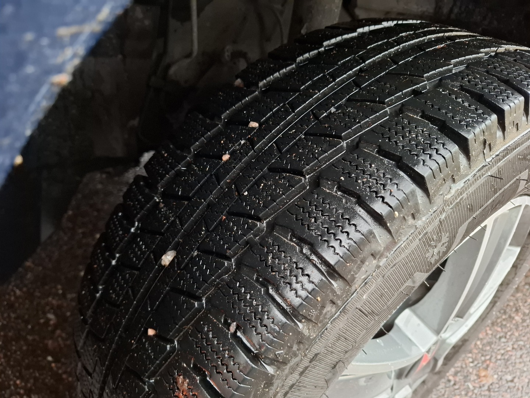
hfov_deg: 73.9
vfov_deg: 58.9
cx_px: 265
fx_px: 352
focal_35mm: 23
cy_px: 199
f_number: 1.8
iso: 800
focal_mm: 5.54
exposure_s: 1/20
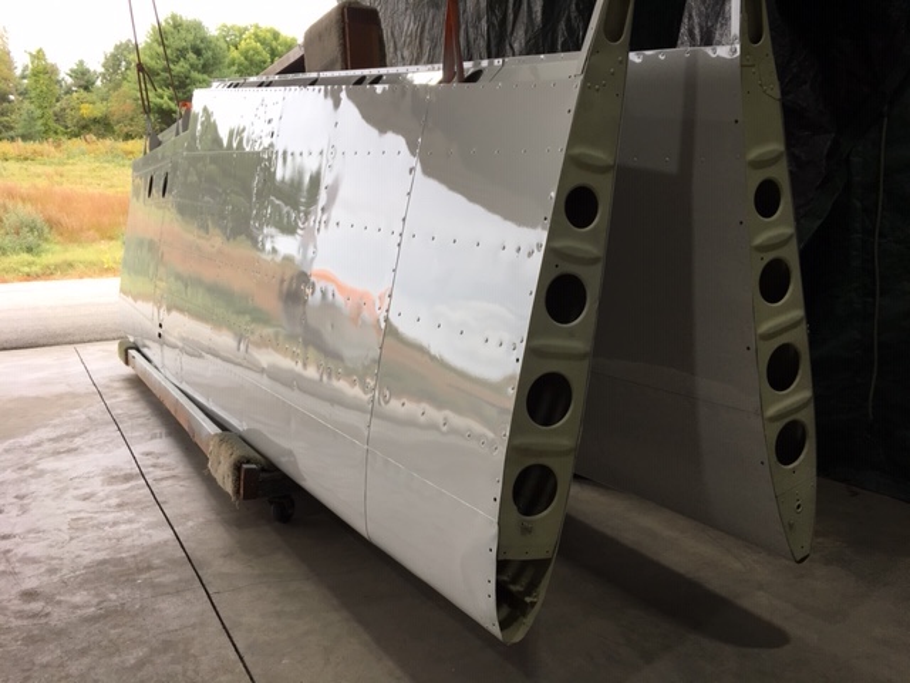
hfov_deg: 61.7
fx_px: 762
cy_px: 342
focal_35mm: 29
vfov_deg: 48.2
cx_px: 455
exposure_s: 1/120
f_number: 2.2
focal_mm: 4.15
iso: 25
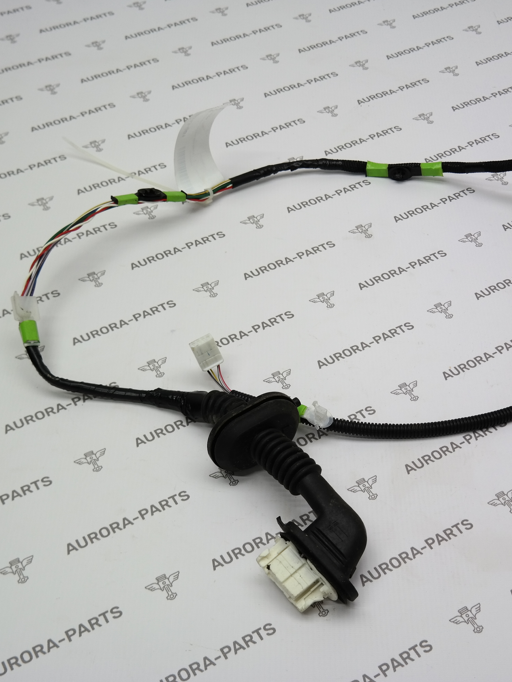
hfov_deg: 28.0
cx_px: 299
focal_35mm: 52
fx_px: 1025
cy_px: 341
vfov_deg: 36.8
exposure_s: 1/100
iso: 100
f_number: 4
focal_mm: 24
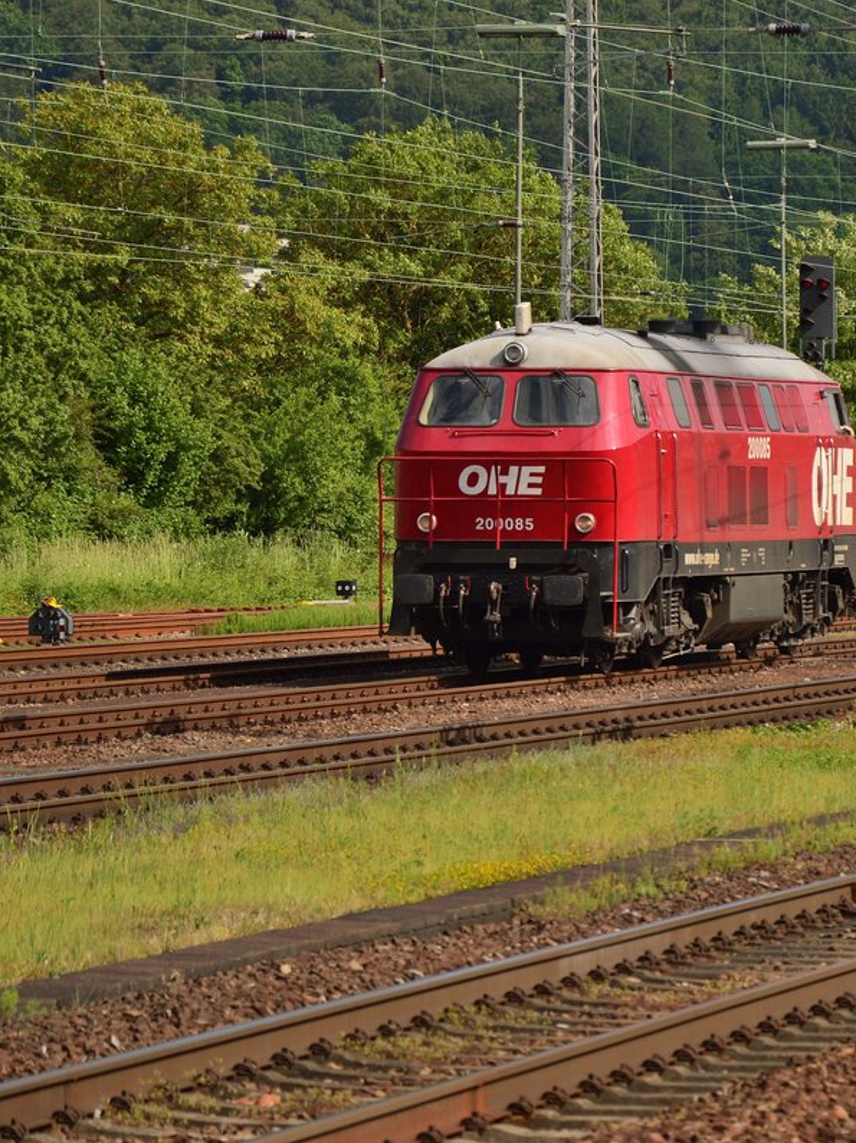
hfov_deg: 6.5
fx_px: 7545
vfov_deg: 8.7
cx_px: 643
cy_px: 571
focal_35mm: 229
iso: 100
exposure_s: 1/640
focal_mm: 105
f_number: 5.6
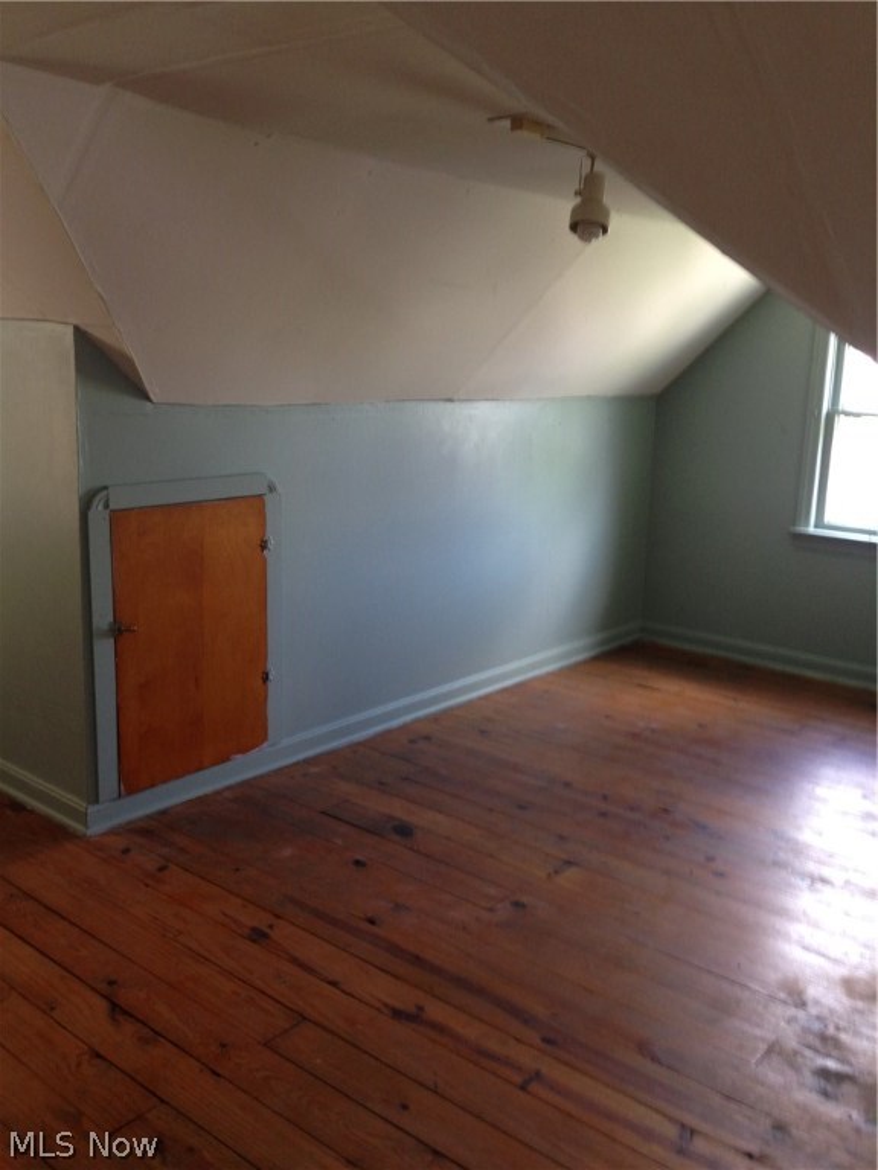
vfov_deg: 55.4
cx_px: 439
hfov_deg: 42.9
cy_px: 585
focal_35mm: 33
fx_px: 1116
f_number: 2.4
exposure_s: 1/20
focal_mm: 4.12
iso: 64
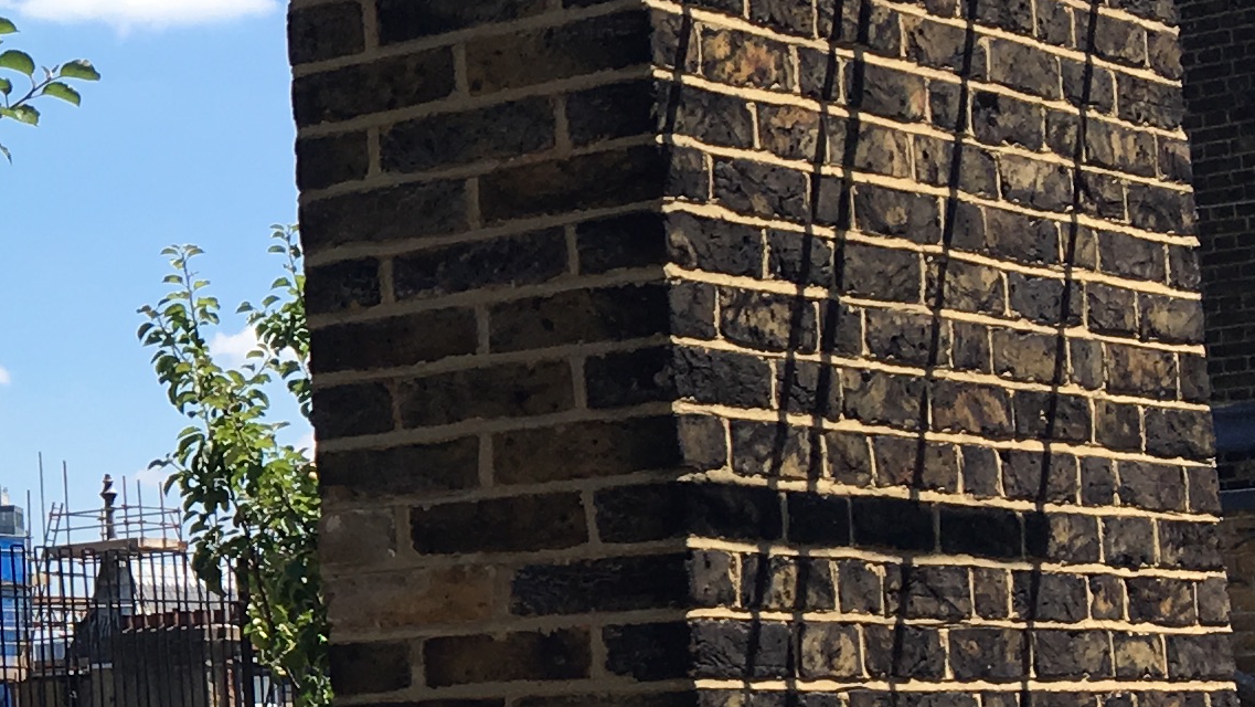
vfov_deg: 10.8
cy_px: 376
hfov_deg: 17.3
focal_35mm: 112
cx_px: -620
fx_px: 3728
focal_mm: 4.15
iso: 25
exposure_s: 1/986
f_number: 2.2
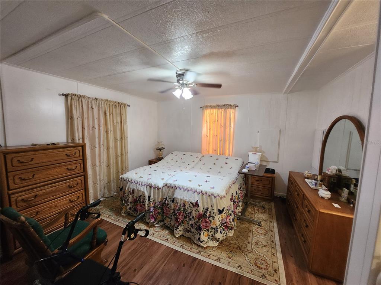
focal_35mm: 13
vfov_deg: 89.9
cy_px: 142
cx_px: 190
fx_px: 143
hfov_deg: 106.2
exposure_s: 1/60
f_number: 2.2
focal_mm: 1.7
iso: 320
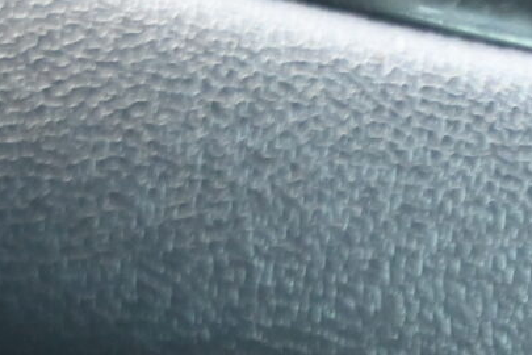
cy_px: 1099
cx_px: 1022
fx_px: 3266
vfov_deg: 5.8
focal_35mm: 221
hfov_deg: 8.8
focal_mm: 35
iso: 4000
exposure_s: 1/60
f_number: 4
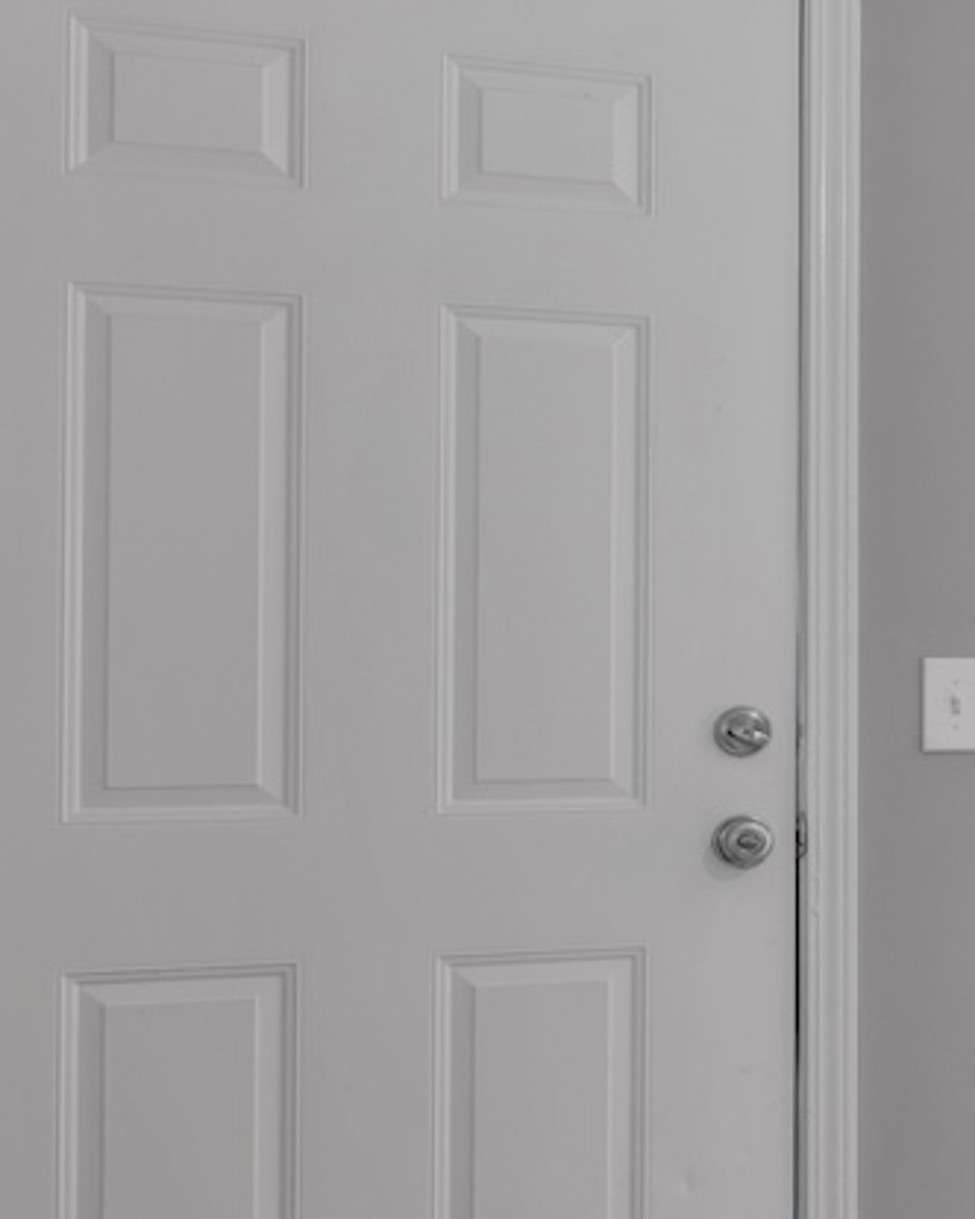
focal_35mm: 76
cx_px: 2370
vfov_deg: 25.1
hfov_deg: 13.9
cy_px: 634
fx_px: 2741
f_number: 8
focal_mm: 14
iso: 100
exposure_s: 1/2
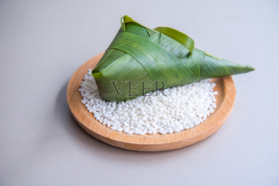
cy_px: 93
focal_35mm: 50
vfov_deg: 27.0
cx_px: 140
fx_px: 388
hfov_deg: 39.6
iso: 320
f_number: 5
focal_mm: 50
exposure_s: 1/50
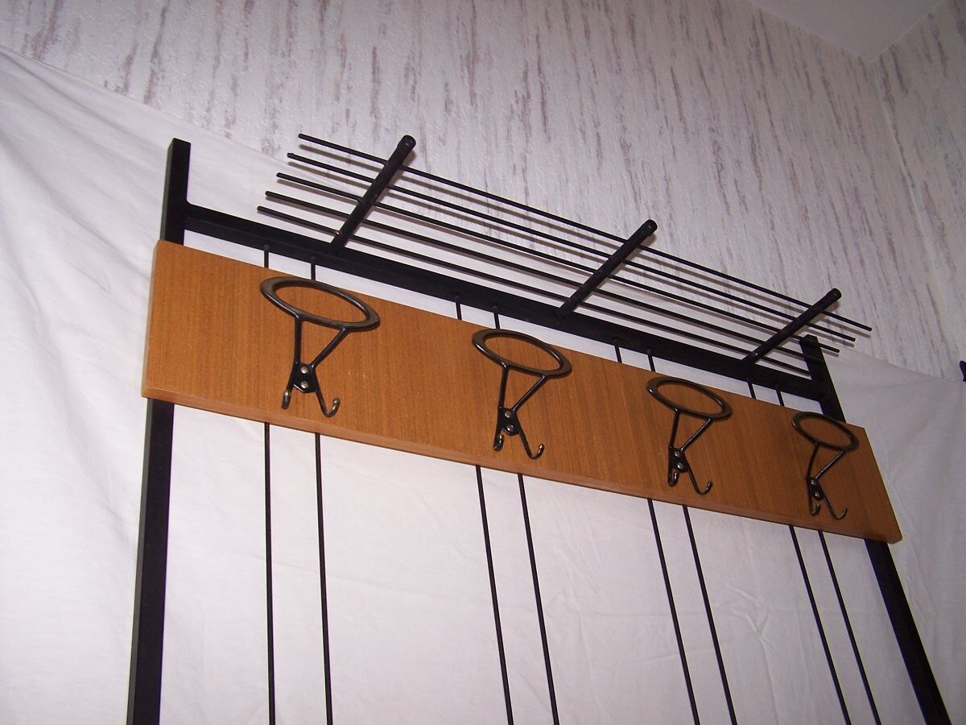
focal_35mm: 38
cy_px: 362
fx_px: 1060
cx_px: 483
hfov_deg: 49.0
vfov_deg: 37.7
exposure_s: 1/60
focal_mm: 6.3
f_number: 2.8
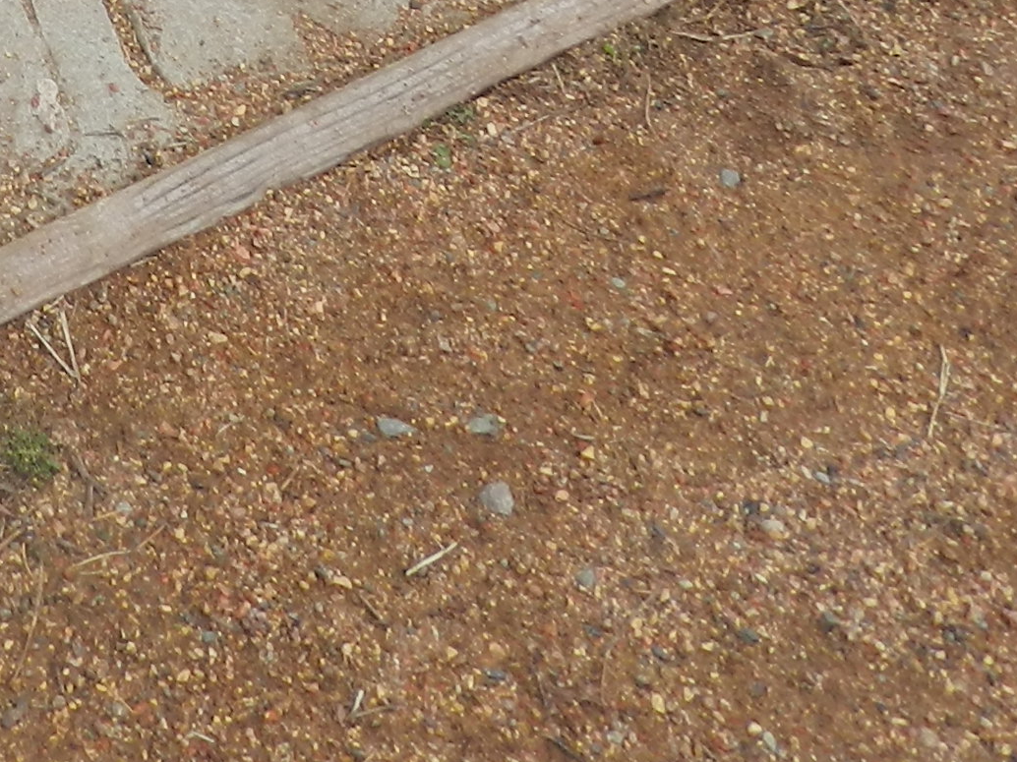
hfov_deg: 20.0
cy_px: -553
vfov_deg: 14.8
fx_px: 2614
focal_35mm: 89
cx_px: -347
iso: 160
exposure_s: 1/320
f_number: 3.4
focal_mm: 4
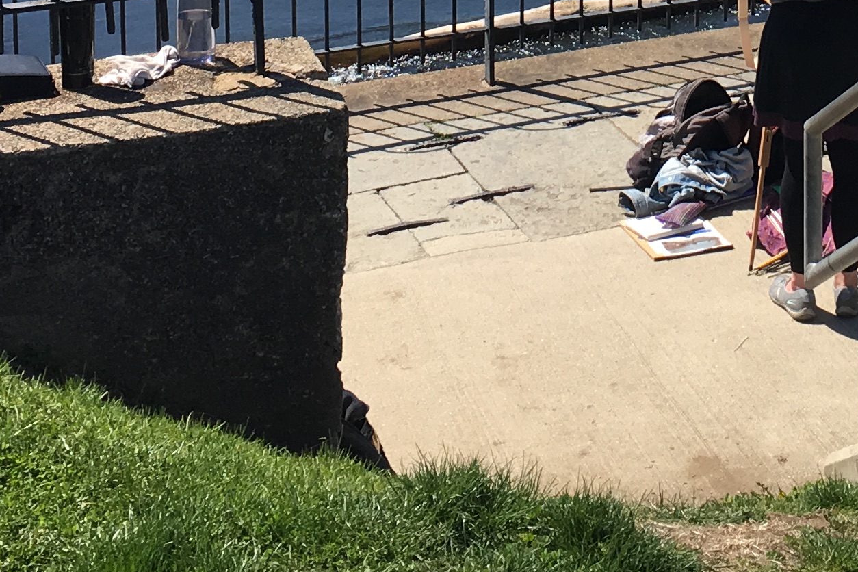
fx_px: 2312
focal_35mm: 97
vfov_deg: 12.8
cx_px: 701
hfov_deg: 20.8
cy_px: -447
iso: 25
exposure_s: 1/1148
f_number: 2.2
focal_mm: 4.15
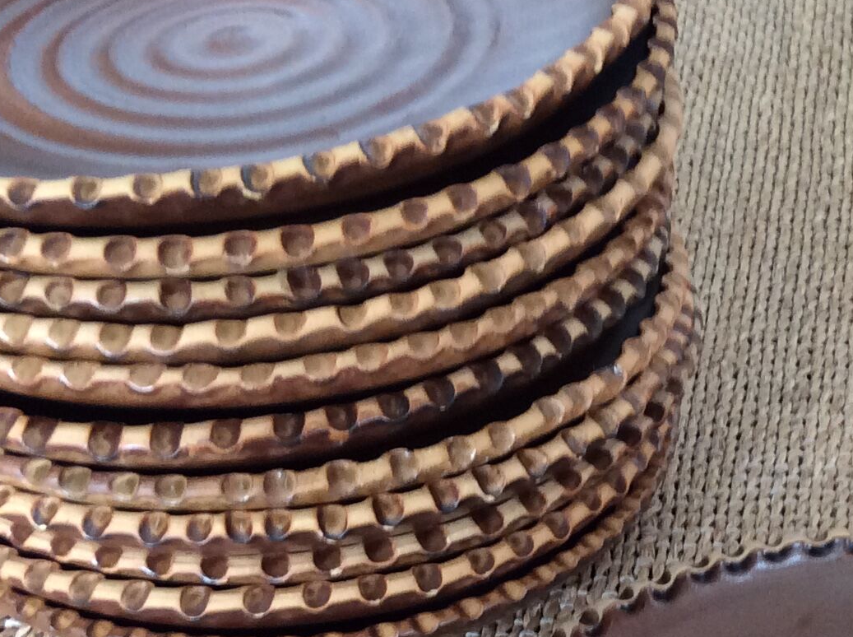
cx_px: 678
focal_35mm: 80
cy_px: 593
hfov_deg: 24.1
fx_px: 1968
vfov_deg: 18.0
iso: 80
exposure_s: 1/25
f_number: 2.4
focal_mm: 3.3
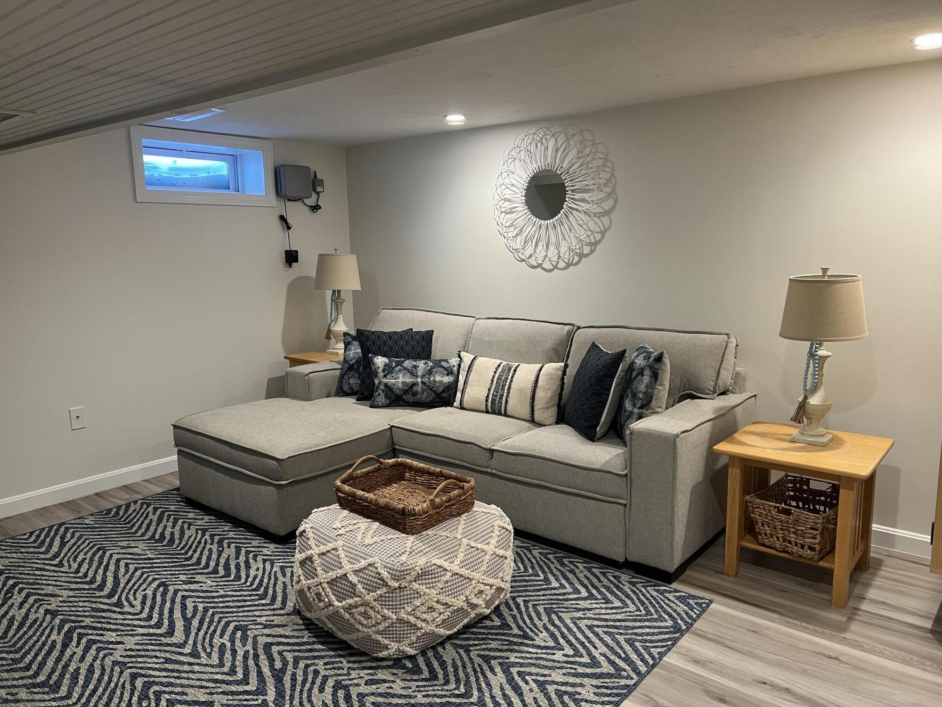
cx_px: 471
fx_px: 708
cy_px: 354
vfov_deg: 53.1
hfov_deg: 67.3
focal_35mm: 26
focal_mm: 5.7
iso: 125
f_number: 1.5
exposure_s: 1/60
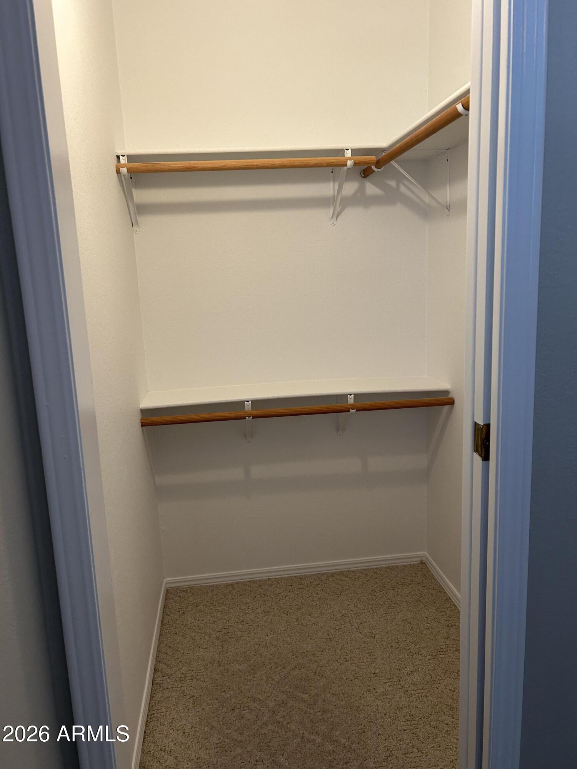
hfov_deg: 53.1
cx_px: 288
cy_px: 384
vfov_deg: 67.3
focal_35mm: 26
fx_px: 578
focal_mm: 5.7
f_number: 1.5
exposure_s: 1/60
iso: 125
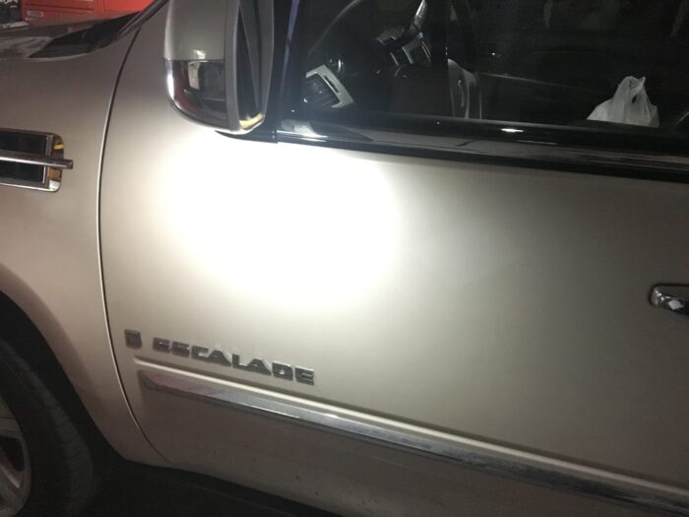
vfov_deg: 48.2
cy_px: 258
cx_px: 344
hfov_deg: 61.7
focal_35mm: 29
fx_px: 577
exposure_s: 1/15
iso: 800
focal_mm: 4.15
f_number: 2.2
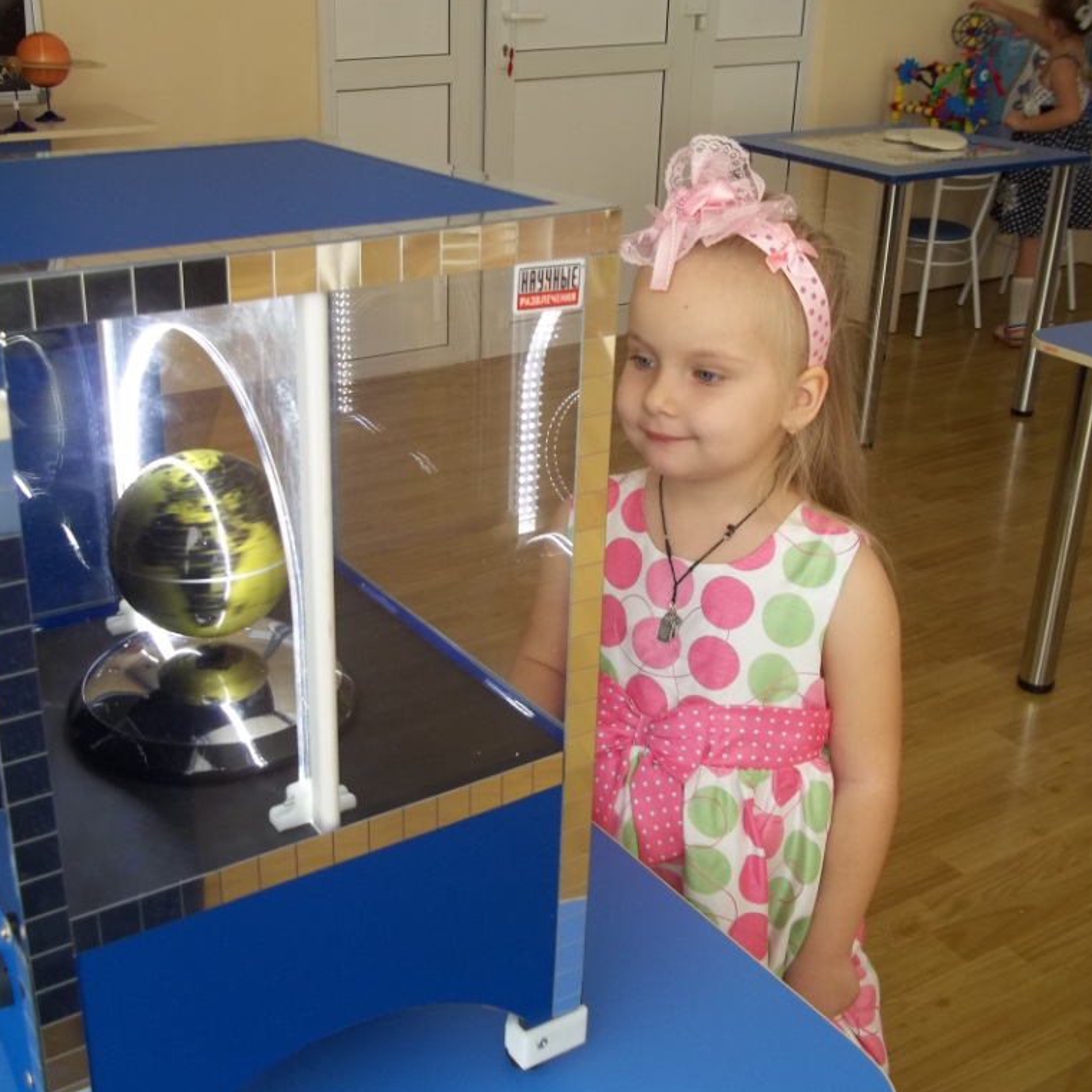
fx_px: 1356
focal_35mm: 38
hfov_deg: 43.6
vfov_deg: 43.9
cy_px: 546
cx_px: 424
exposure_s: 1/30
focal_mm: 5.7
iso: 64
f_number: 2.9
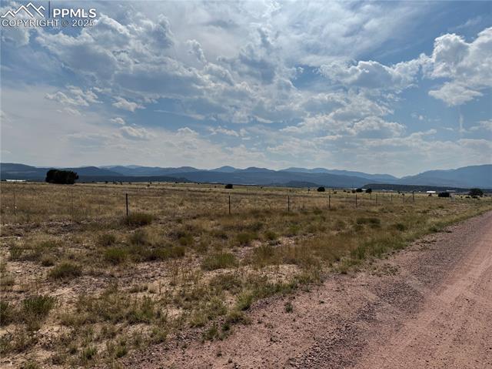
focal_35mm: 24
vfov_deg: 56.8
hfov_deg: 71.6
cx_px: 246
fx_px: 341
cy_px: 184
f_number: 1.78
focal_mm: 6.76
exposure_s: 1/12346
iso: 64
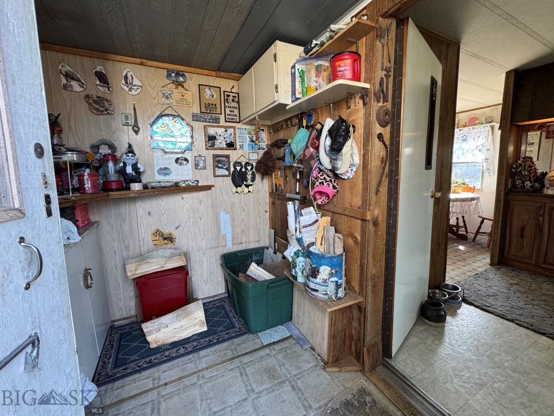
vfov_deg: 81.7
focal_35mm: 15
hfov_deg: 98.1
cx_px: 292
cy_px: 200
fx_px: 240
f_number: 2.2
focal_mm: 2.22
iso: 200
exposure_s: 1/120
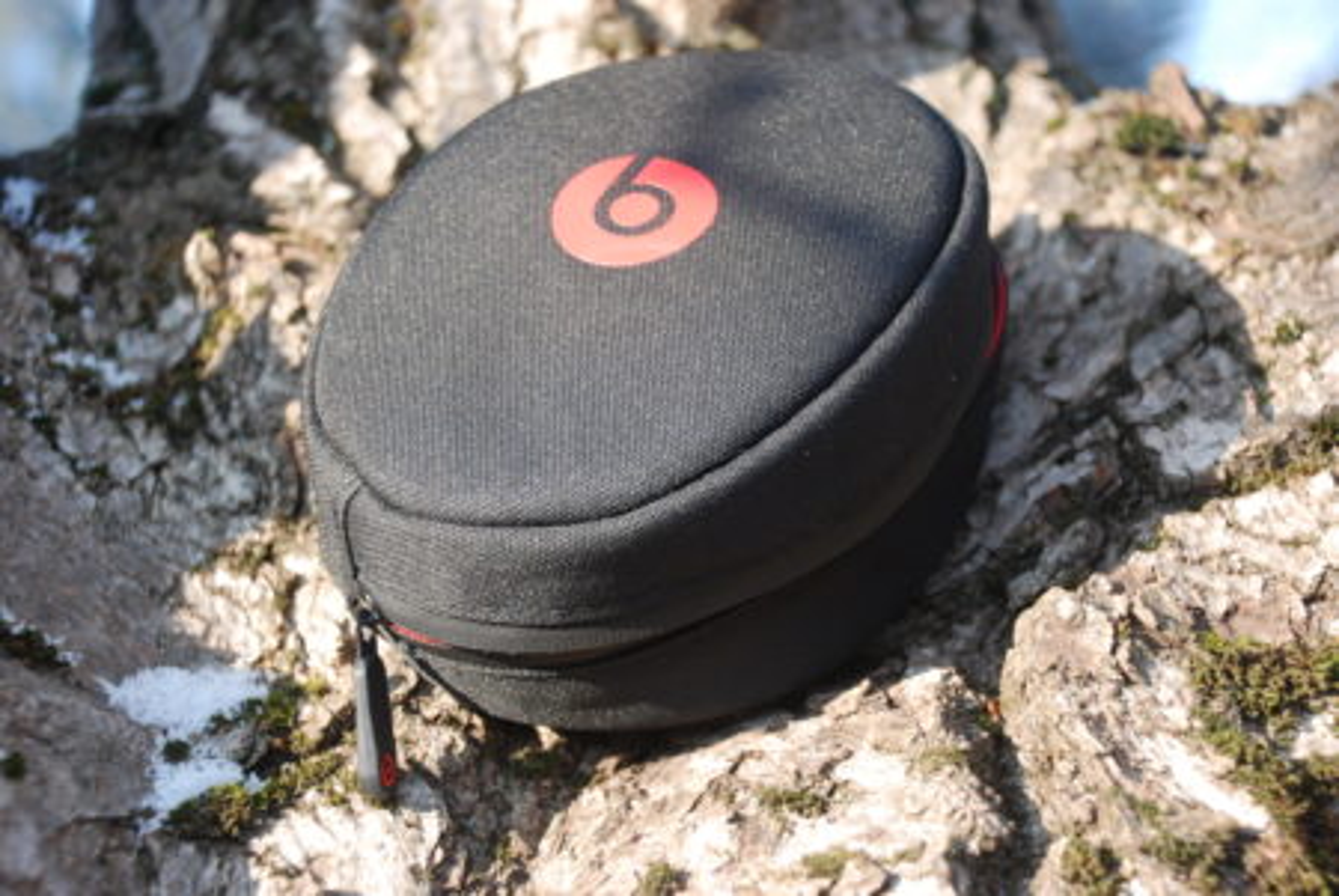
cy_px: 448
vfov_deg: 18.2
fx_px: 2792
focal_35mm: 75
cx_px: 670
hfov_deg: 27.0
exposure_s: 1/60
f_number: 5
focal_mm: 50
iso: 100
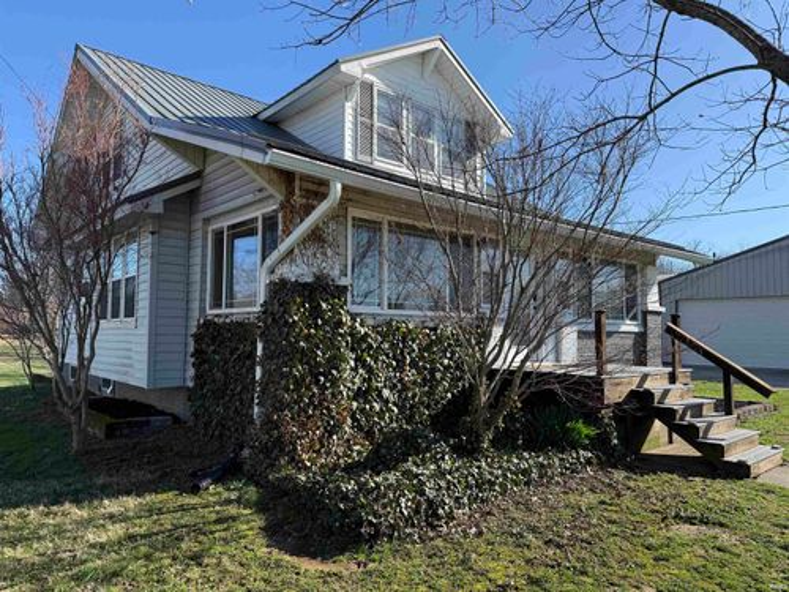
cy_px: 296
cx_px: 394
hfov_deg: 71.6
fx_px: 547
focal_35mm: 24
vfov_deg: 56.8
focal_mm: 6.76
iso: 100
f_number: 1.78
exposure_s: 1/2525
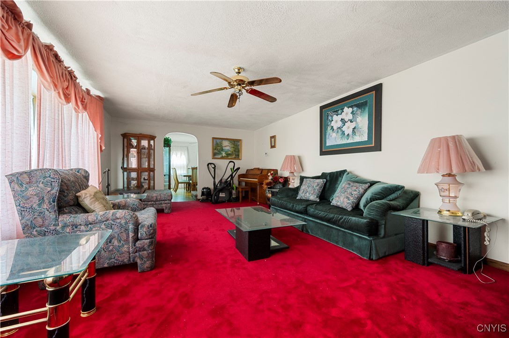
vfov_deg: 81.1
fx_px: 198
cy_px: 169
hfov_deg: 104.3
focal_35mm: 14
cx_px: 254
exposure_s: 1/2
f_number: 7.1
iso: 1600
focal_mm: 14
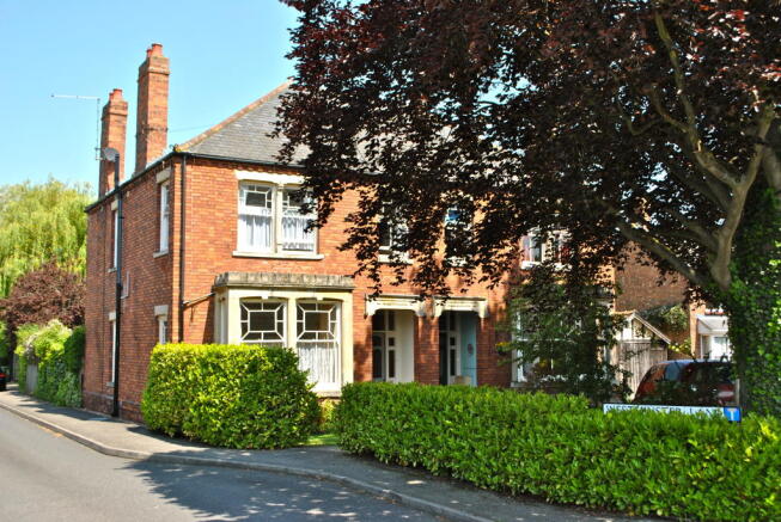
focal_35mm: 39
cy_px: 261
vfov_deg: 34.3
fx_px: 847
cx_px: 390
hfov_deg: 49.5
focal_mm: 26
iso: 100
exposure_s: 1/200
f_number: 5.6
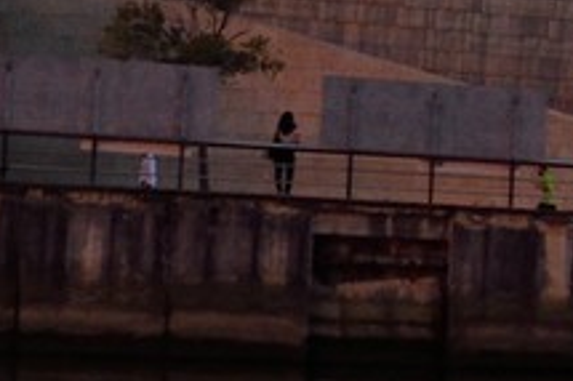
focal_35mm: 179
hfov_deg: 9.1
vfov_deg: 7.6
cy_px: 338
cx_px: 1764
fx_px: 2847
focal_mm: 24
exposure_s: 1/30
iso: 1600
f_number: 4
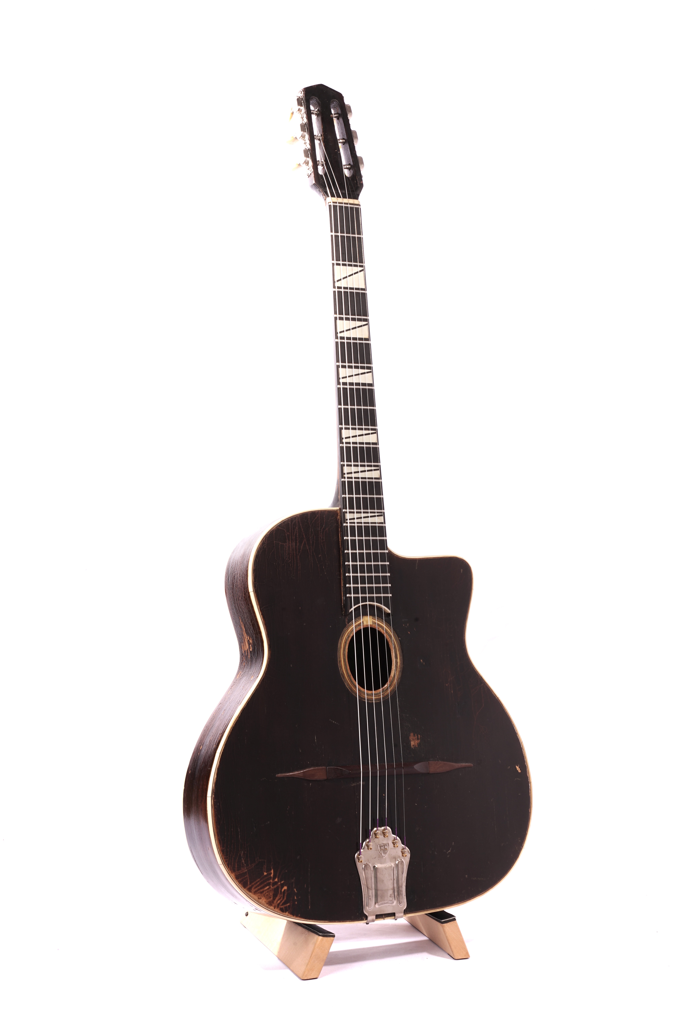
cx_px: 340
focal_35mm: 62
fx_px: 1757
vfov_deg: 32.4
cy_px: 510
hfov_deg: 21.9
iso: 100
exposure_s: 1/4
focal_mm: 62
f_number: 22
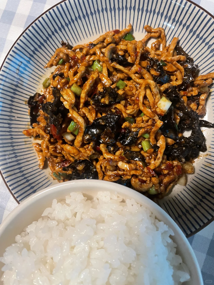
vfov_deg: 67.3
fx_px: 214
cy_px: 142
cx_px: 107
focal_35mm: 26
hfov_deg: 53.1
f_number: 1.6
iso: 200
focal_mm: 4.2
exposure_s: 1/50
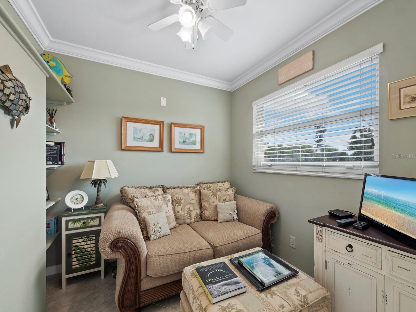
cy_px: 156
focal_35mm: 14
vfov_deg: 85.7
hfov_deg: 102.0
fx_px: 168
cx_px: 208
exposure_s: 1/6
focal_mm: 7
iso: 400
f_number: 11
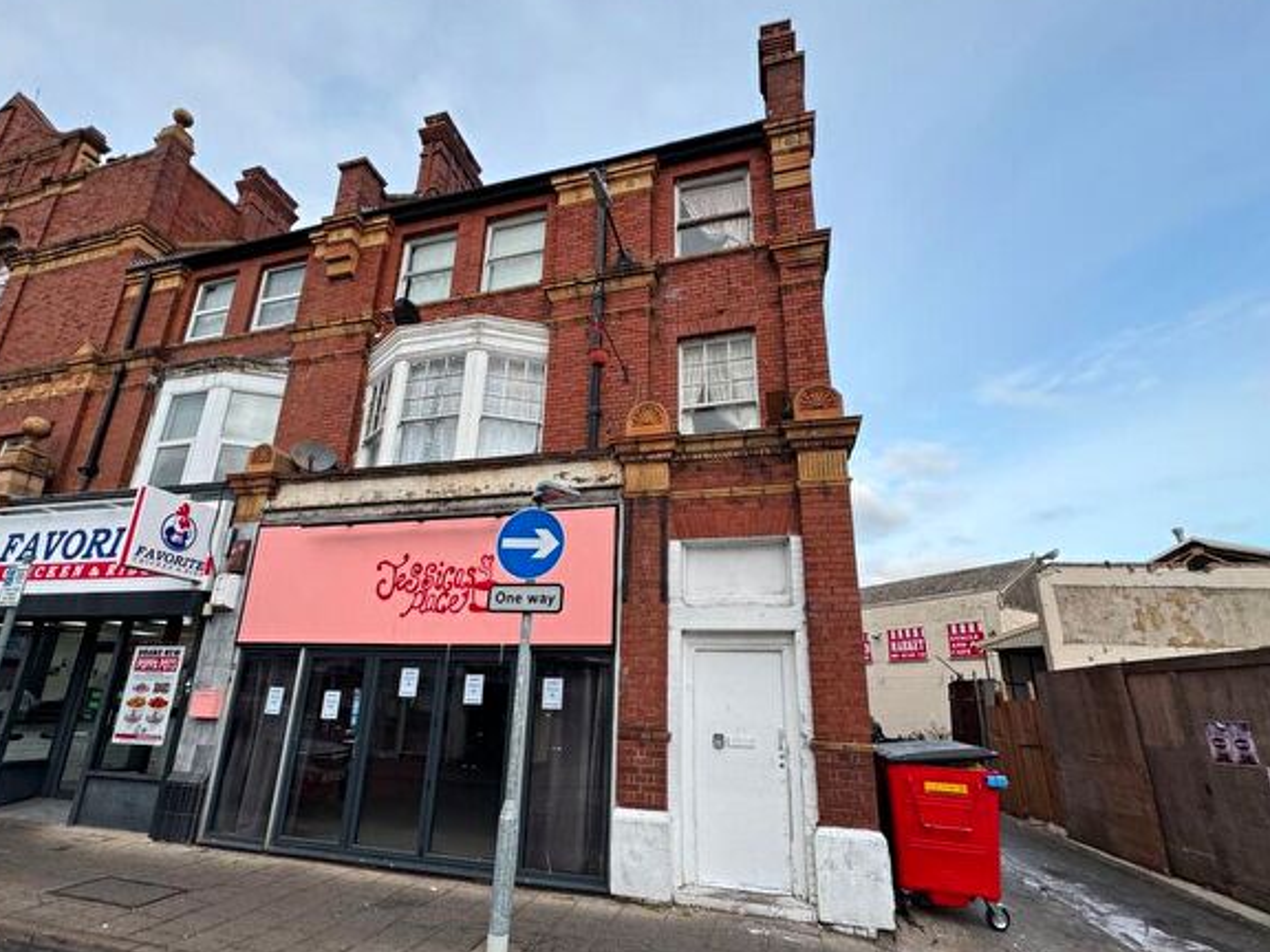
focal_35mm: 17
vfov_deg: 74.6
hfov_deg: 90.9
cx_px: 602
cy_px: 512
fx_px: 624
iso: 40
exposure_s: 1/364
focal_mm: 2.22
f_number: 2.2
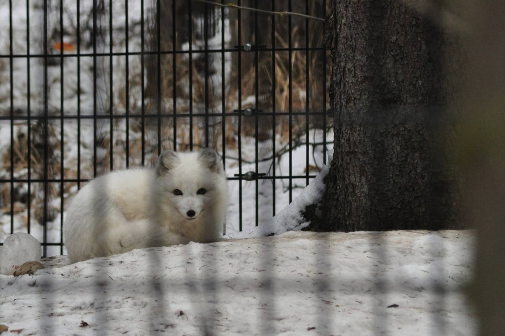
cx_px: 228
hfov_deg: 4.1
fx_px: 7119
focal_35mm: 508
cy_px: 160
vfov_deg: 2.7
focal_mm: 300
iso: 800
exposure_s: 1/125
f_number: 9
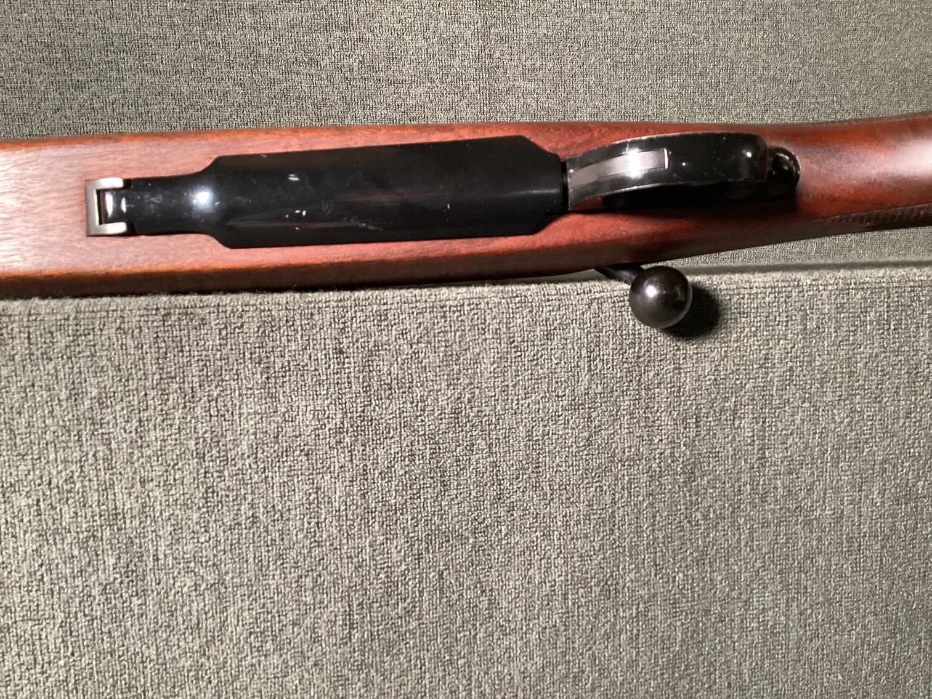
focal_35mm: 31
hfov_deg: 58.3
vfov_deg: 45.4
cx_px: 466
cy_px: 350
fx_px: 835
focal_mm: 3.3
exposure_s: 1/33
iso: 400
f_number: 2.4
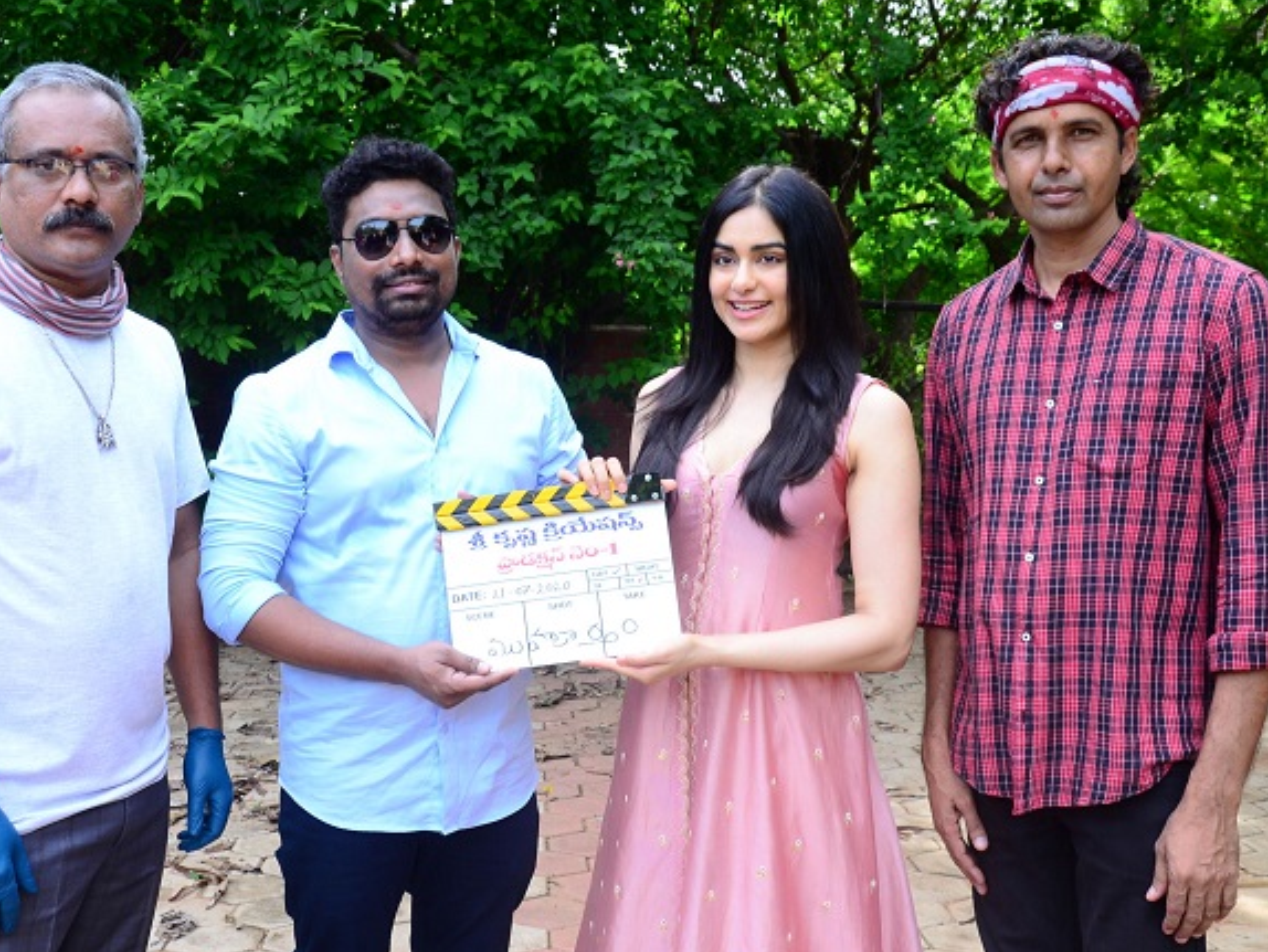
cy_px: 490
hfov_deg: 43.2
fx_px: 1597
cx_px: 570
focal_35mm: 44
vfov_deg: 33.2
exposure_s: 1/80
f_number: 8
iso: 400
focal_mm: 25
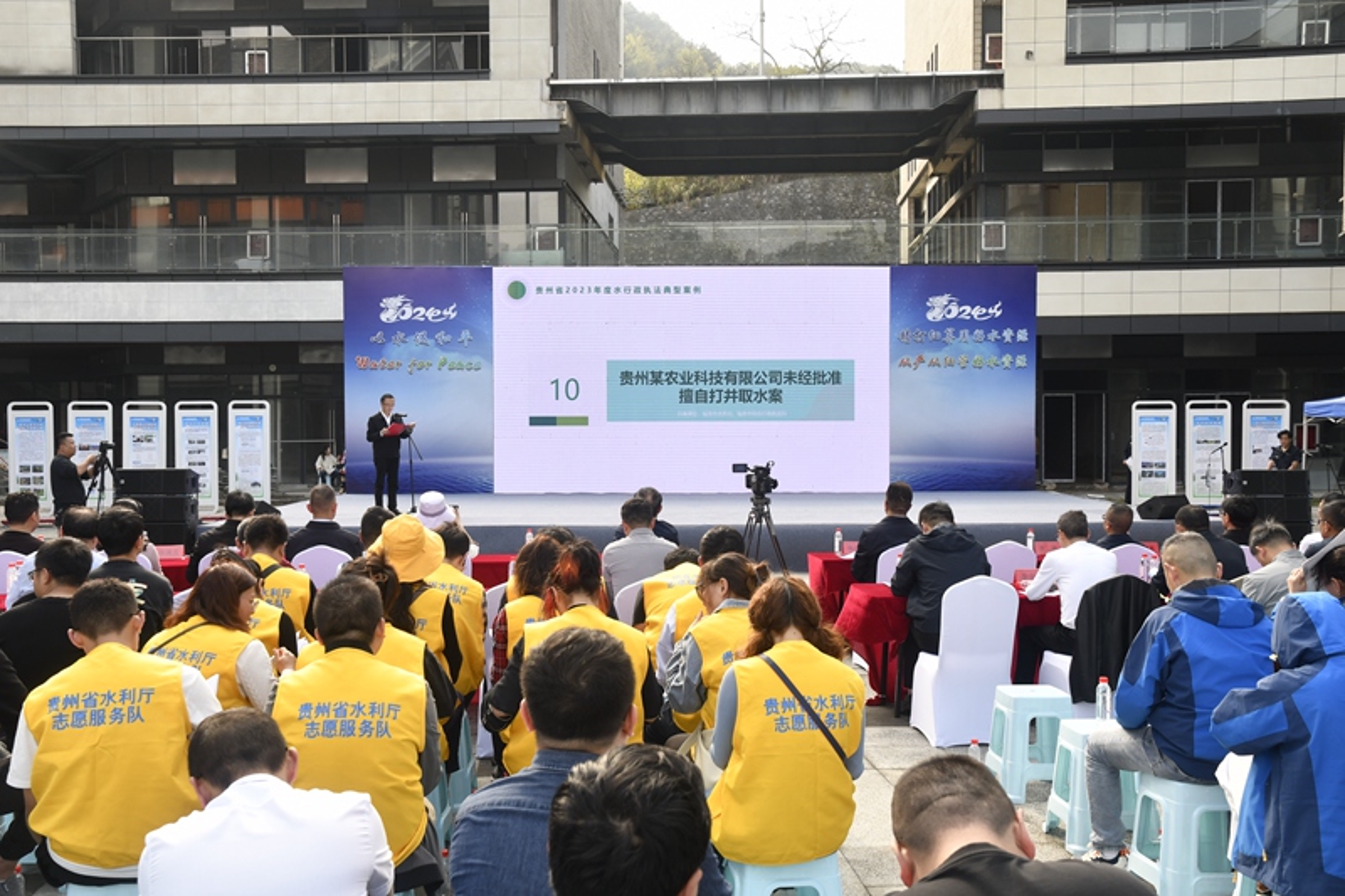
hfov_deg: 57.2
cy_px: 448
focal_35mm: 33
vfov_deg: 40.0
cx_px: 672
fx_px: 1233
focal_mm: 22
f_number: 6.3
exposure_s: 1/200
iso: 250
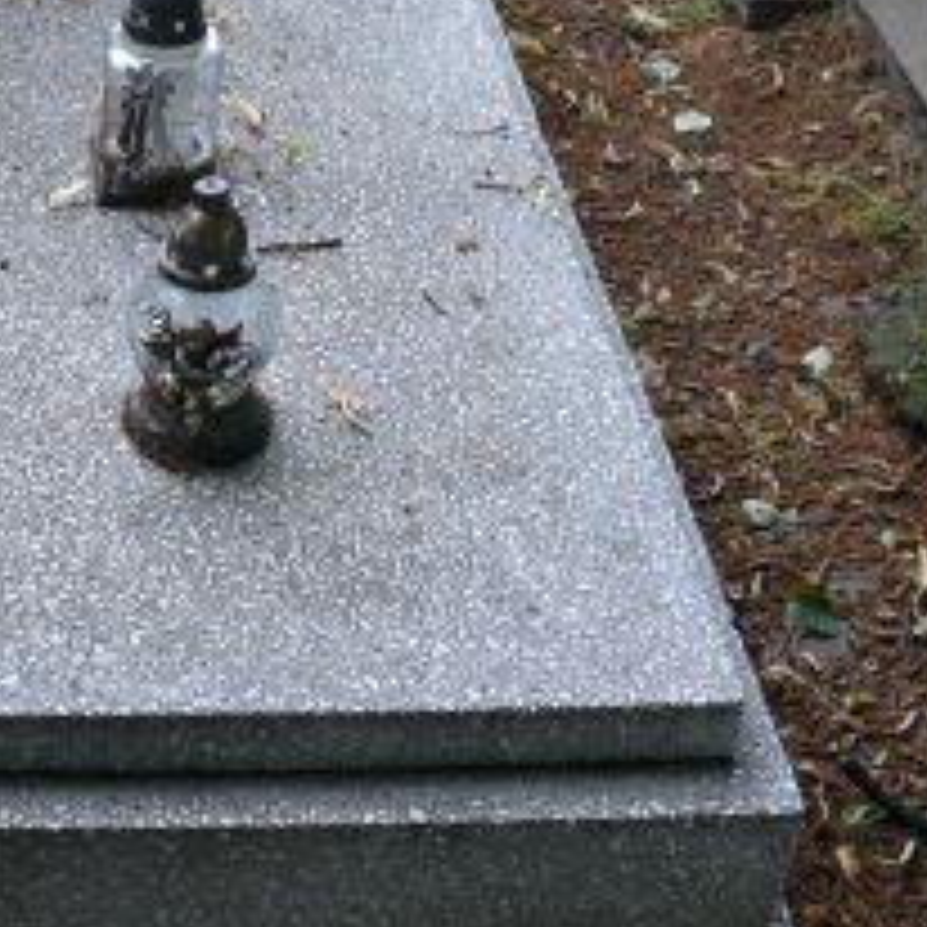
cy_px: 112
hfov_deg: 23.7
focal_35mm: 72
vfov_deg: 23.4
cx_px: 207
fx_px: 2181
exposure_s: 1/30
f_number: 2.8
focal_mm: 7.4
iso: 100
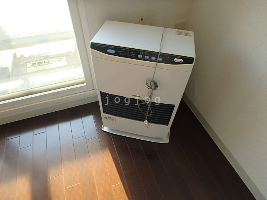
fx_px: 162
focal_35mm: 21
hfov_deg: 79.0
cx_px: 134
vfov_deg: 63.4
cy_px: 100
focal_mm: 3.7
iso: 125
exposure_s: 1/60
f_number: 3.5
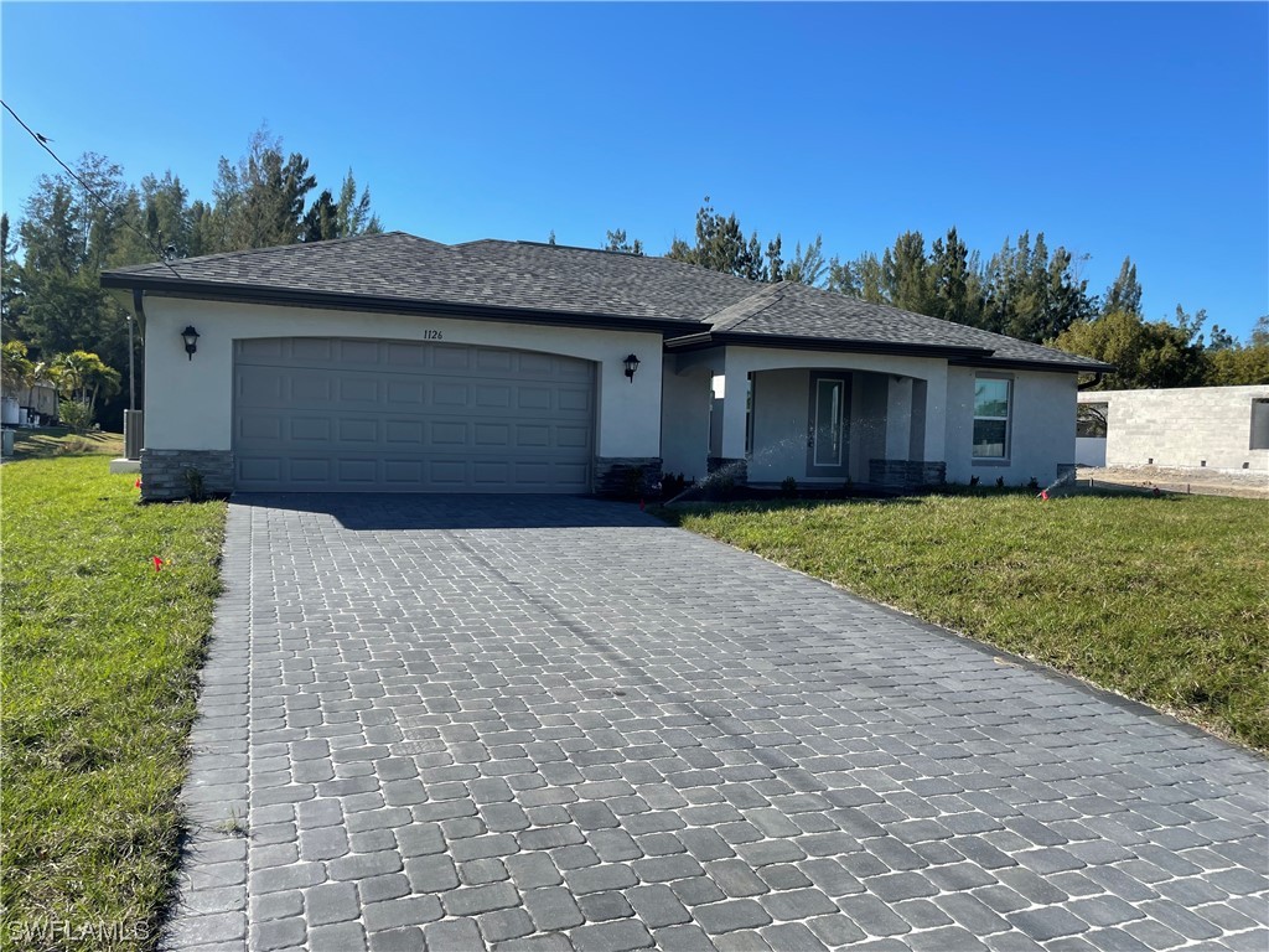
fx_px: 953
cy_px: 476
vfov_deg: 53.1
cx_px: 634
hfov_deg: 67.3
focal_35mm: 26
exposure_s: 1/3125
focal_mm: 4.2
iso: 32
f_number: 1.6
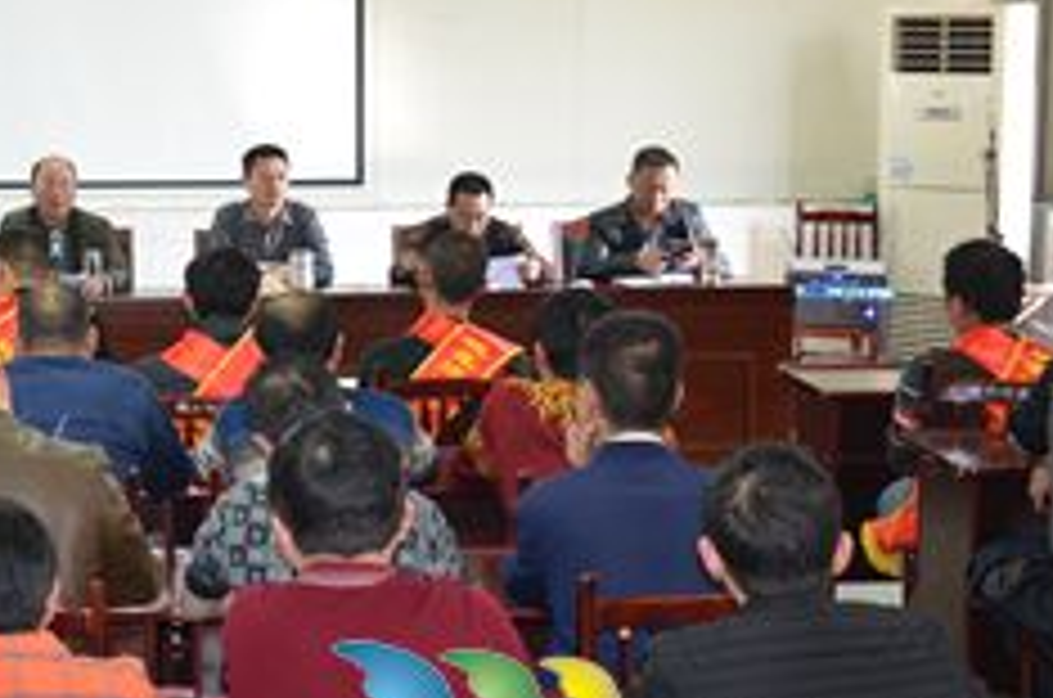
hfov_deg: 25.4
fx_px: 2248
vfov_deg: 17.6
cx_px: 58
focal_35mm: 77
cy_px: 218
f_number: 3.8
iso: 400
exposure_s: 1/60
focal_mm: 24
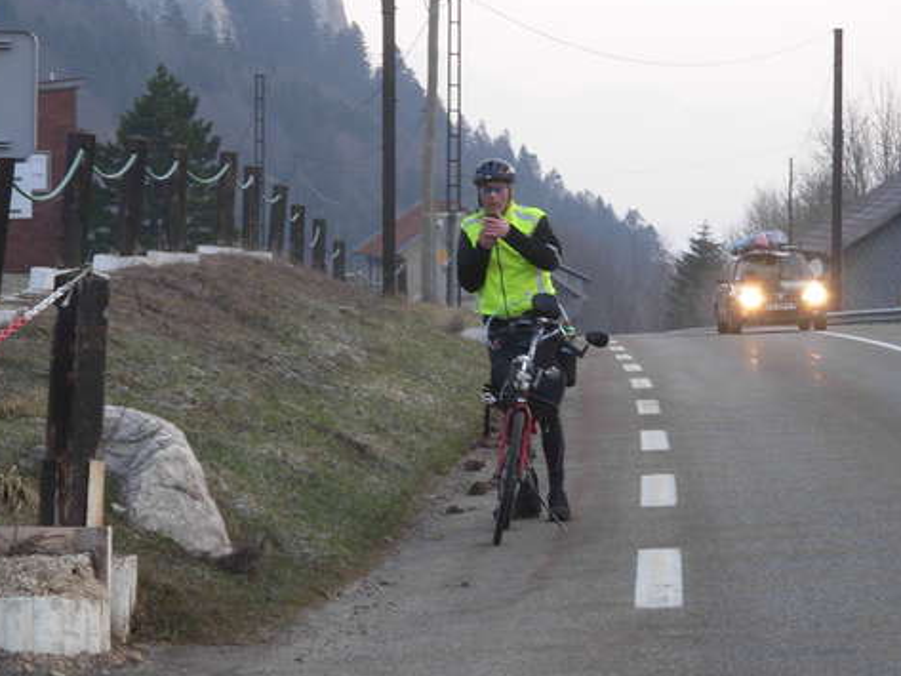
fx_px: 4686
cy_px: 328
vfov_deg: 8.3
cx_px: 453
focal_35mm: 180
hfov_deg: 11.0
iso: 79
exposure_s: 1/35.9
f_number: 4.5
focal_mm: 23.5
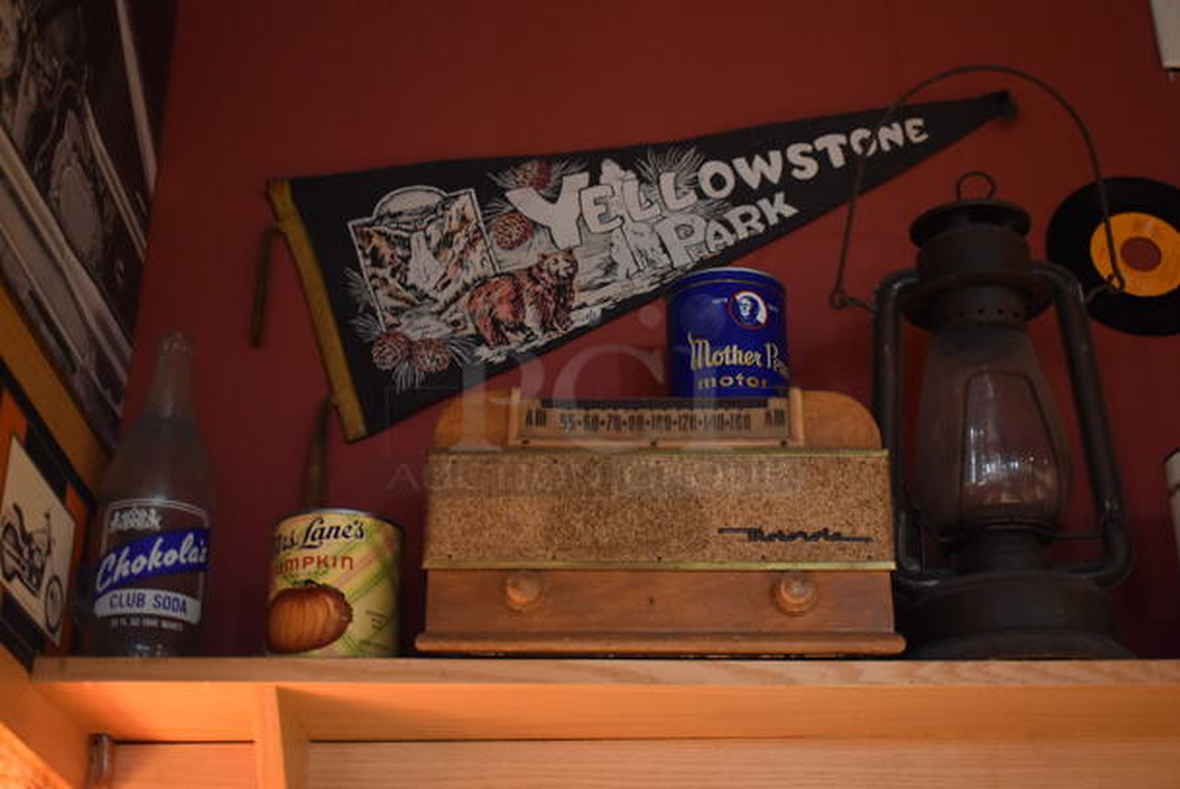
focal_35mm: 51
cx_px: 590
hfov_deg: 38.8
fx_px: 1673
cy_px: 394
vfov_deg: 26.5
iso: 3200
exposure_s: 1/20
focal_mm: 34
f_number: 4.5
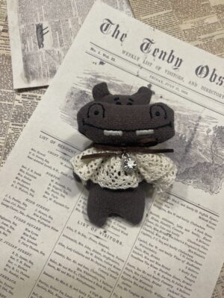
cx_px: 112
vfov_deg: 69.4
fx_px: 216
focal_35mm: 25
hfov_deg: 54.9
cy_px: 149
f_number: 1.6
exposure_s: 1/100
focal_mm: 5.1
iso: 125
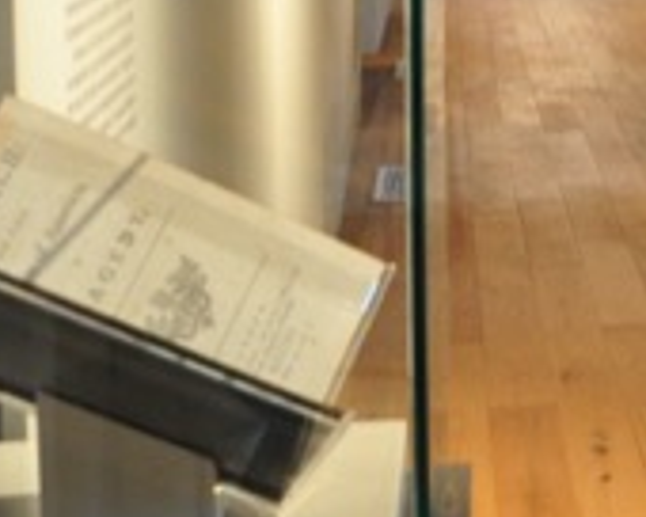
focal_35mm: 119
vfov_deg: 12.6
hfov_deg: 13.4
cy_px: -105
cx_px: 1379
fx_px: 2275
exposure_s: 1/4
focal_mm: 18
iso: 800
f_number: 8
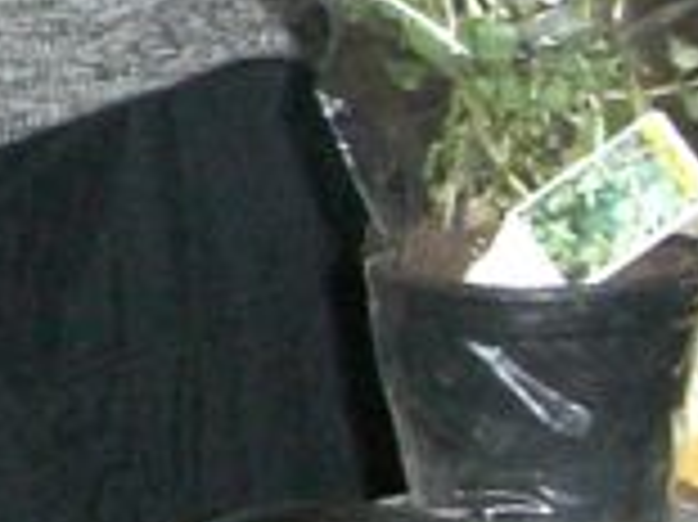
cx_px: -1482
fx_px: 5702
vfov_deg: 5.2
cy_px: -126
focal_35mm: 283
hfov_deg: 6.4
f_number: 2.7
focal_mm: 6.2
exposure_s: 1/60
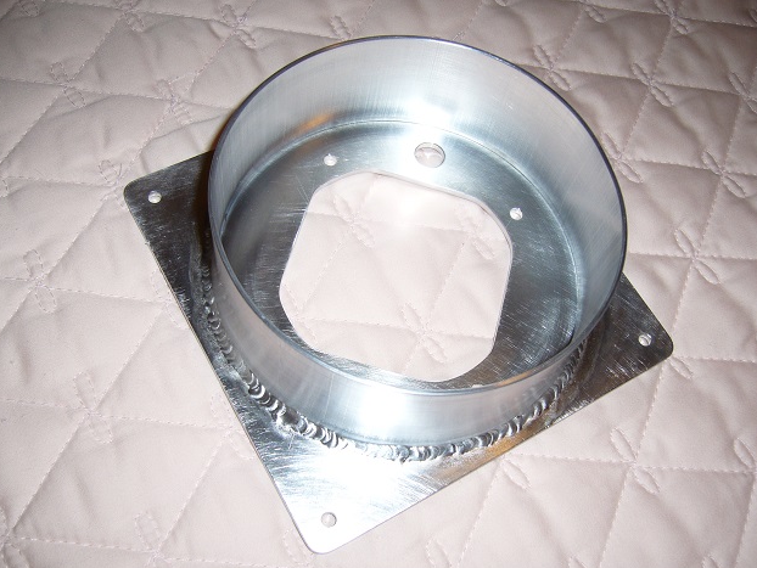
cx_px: 386
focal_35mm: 36
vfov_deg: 39.7
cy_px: 289
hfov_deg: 51.3
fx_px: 788
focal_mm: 5.8
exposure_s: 1/30
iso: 80
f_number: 2.8
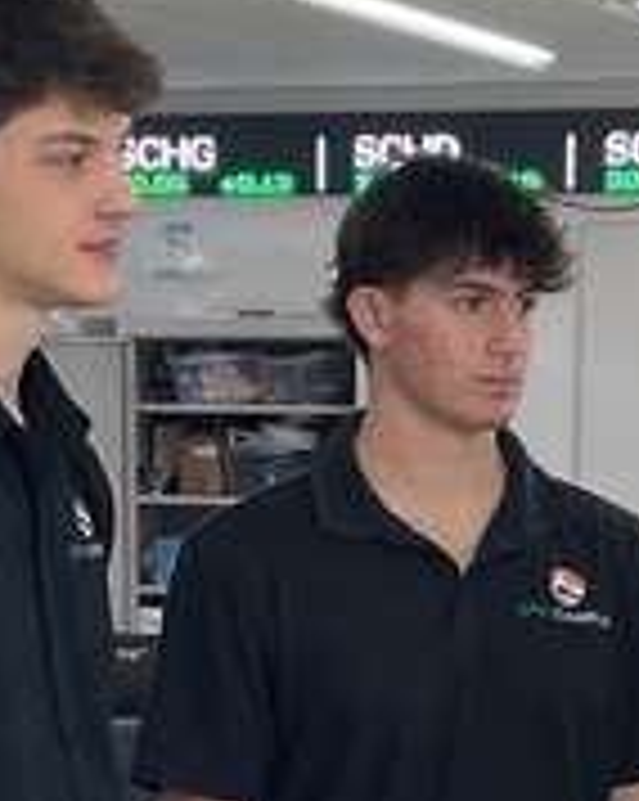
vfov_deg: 12.9
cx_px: 346
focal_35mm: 146
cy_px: 976
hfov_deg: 10.6
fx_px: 3457
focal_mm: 4.2
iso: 40
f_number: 1.6
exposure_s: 1/100
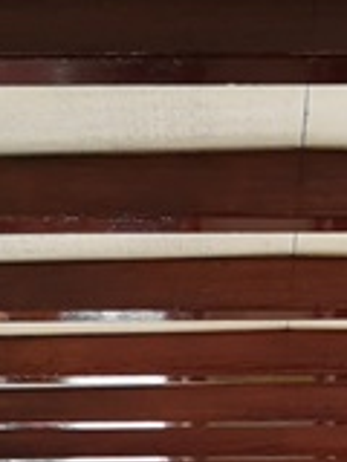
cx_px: 301
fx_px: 1804
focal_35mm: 135
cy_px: 713
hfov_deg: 10.9
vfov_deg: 13.7
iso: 100
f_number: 1.8
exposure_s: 1/50
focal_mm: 3.95
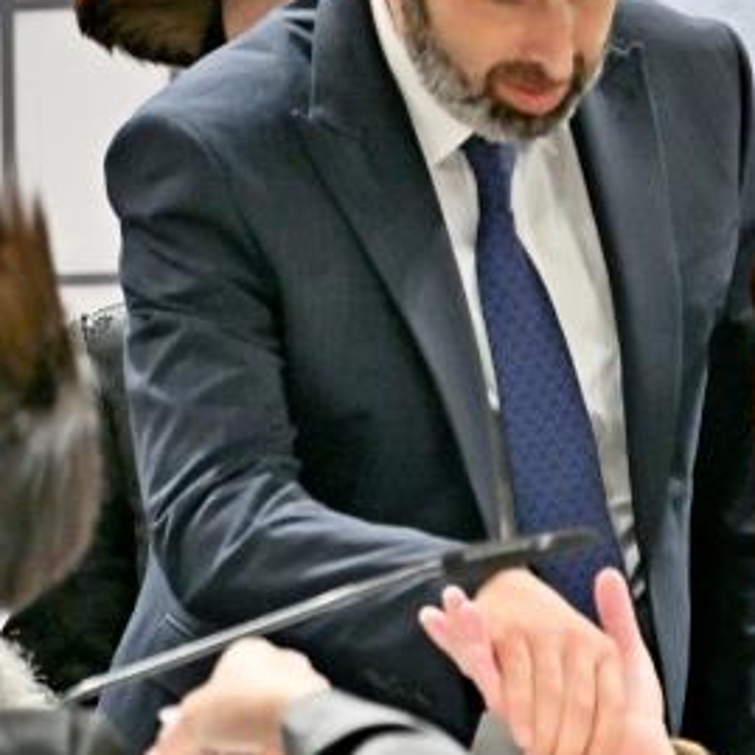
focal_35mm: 826
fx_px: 20382
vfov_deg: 2.1
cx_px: 1187
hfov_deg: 2.1
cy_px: 379
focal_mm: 170
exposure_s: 1/125
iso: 400
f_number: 2.8
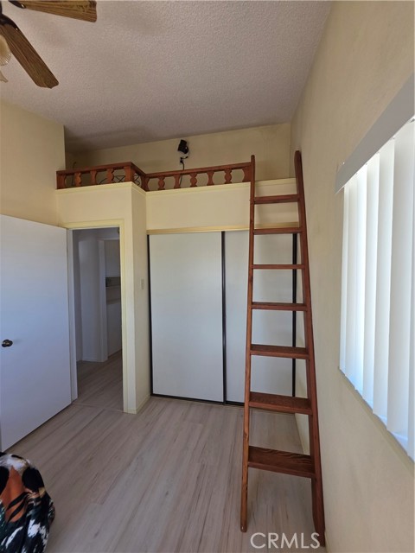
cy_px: 276
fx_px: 208
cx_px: 208
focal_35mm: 13
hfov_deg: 89.9
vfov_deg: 106.2
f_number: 1.9
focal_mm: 2.2
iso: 125
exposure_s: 1/359
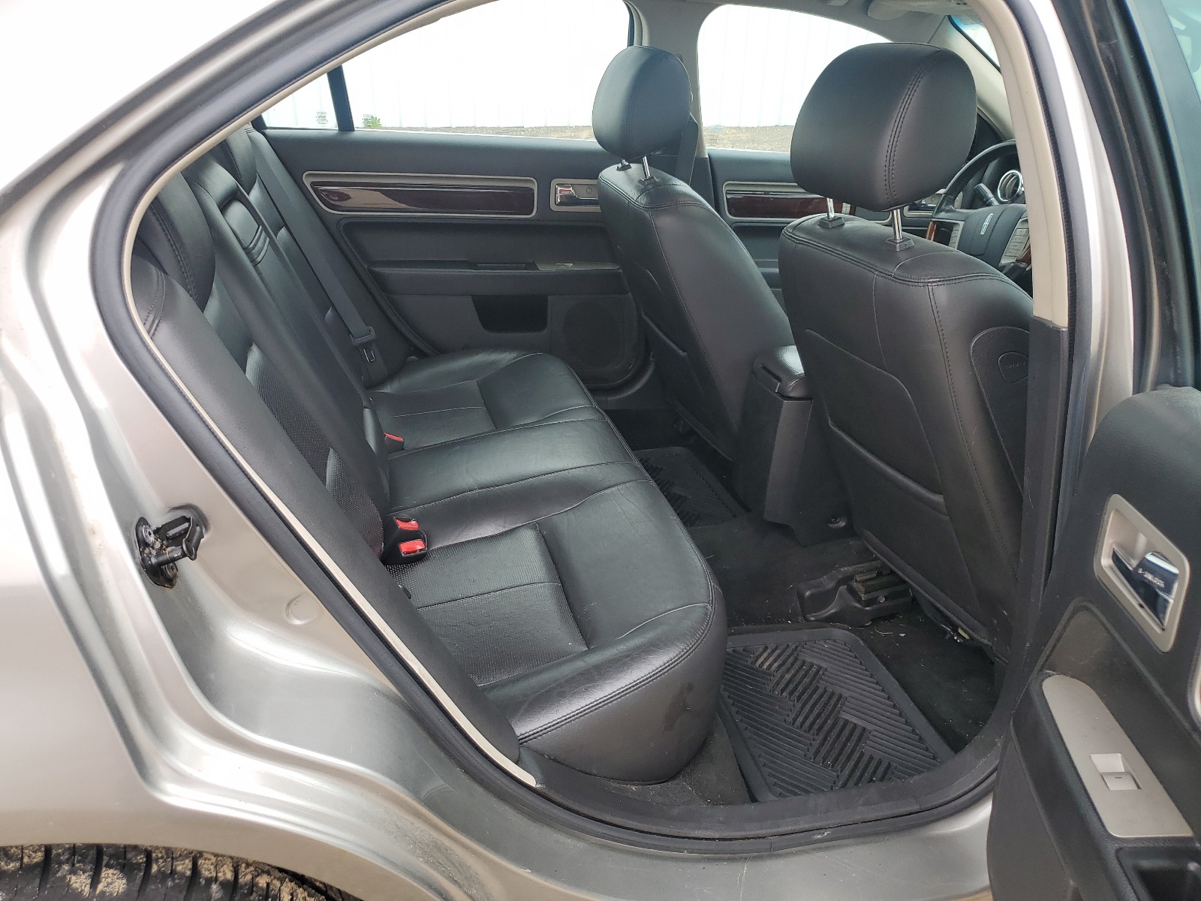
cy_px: 450
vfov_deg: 53.1
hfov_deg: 67.3
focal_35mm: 26
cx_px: 600
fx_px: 902
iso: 50
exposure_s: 1/500
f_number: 1.5
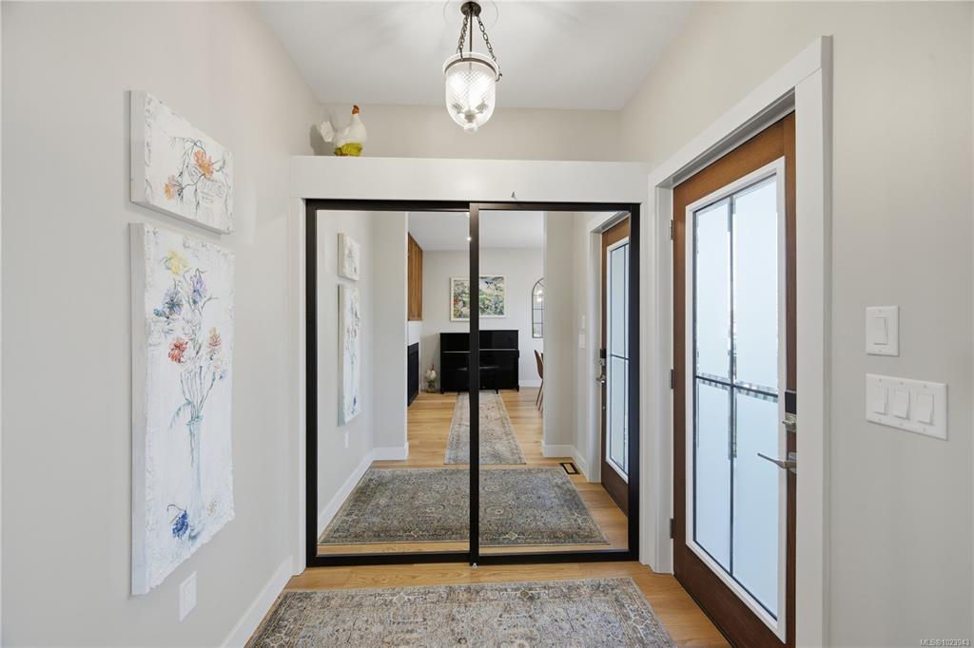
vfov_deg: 81.2
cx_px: 487
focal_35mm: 14
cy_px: 324
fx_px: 379
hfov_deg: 104.3
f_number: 9
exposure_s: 1/30
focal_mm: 14
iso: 400
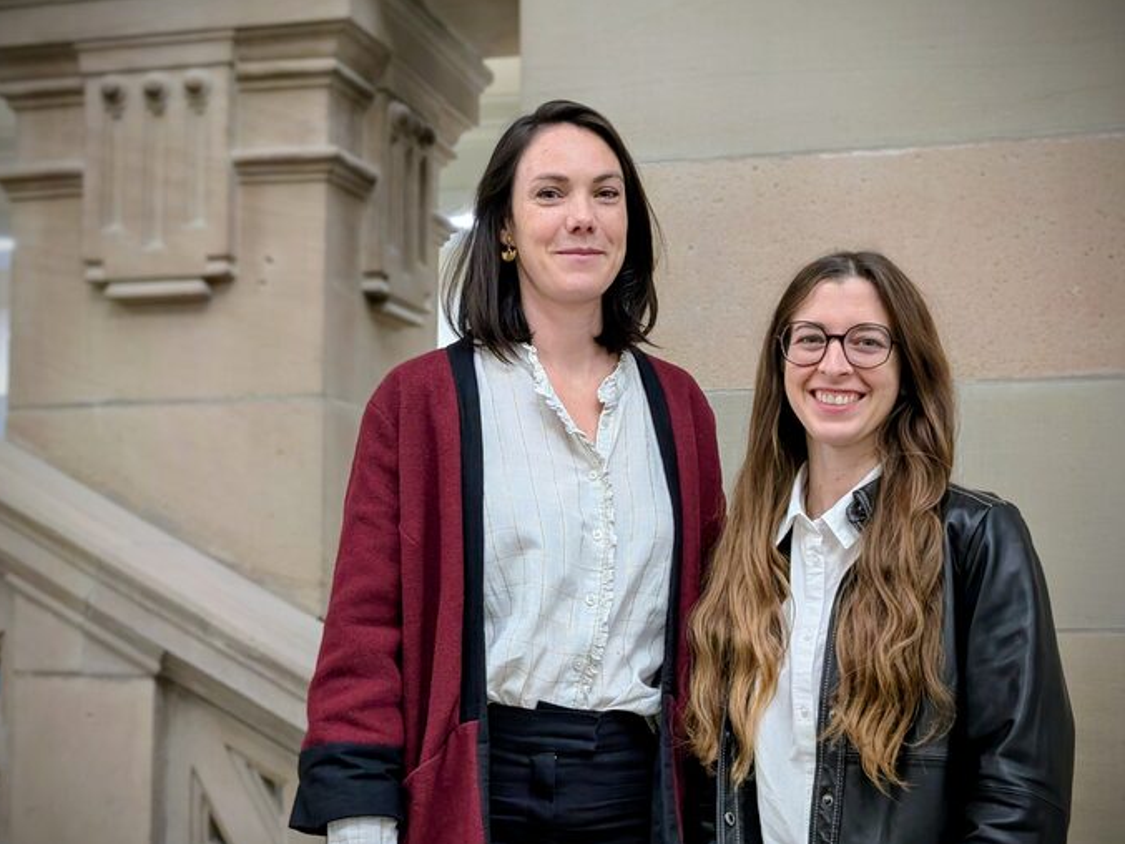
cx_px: 555
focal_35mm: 50
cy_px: 421
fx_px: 1625
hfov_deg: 38.2
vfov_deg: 29.1
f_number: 1.68
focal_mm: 6.9
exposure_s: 1/163
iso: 673
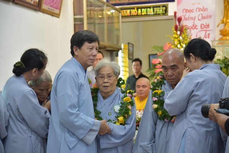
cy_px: 76
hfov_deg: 26.0
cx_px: 114
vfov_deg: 17.5
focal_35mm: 78
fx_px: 496
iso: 1100
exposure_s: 1/125
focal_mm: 78
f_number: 4
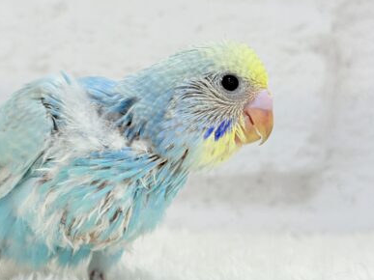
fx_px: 929
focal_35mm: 86
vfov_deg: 17.1
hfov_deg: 22.7
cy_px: 116
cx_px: 121
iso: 32
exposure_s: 1/50
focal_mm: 5.96
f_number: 1.6
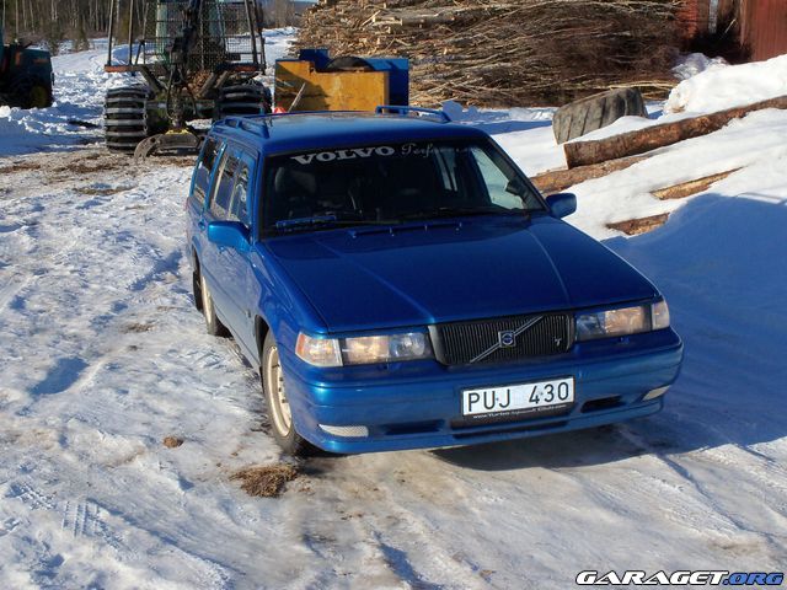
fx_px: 1364
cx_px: 394
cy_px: 295
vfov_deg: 24.4
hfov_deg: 32.2
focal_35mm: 60
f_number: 6.1
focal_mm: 10.7
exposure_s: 1/400
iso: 80
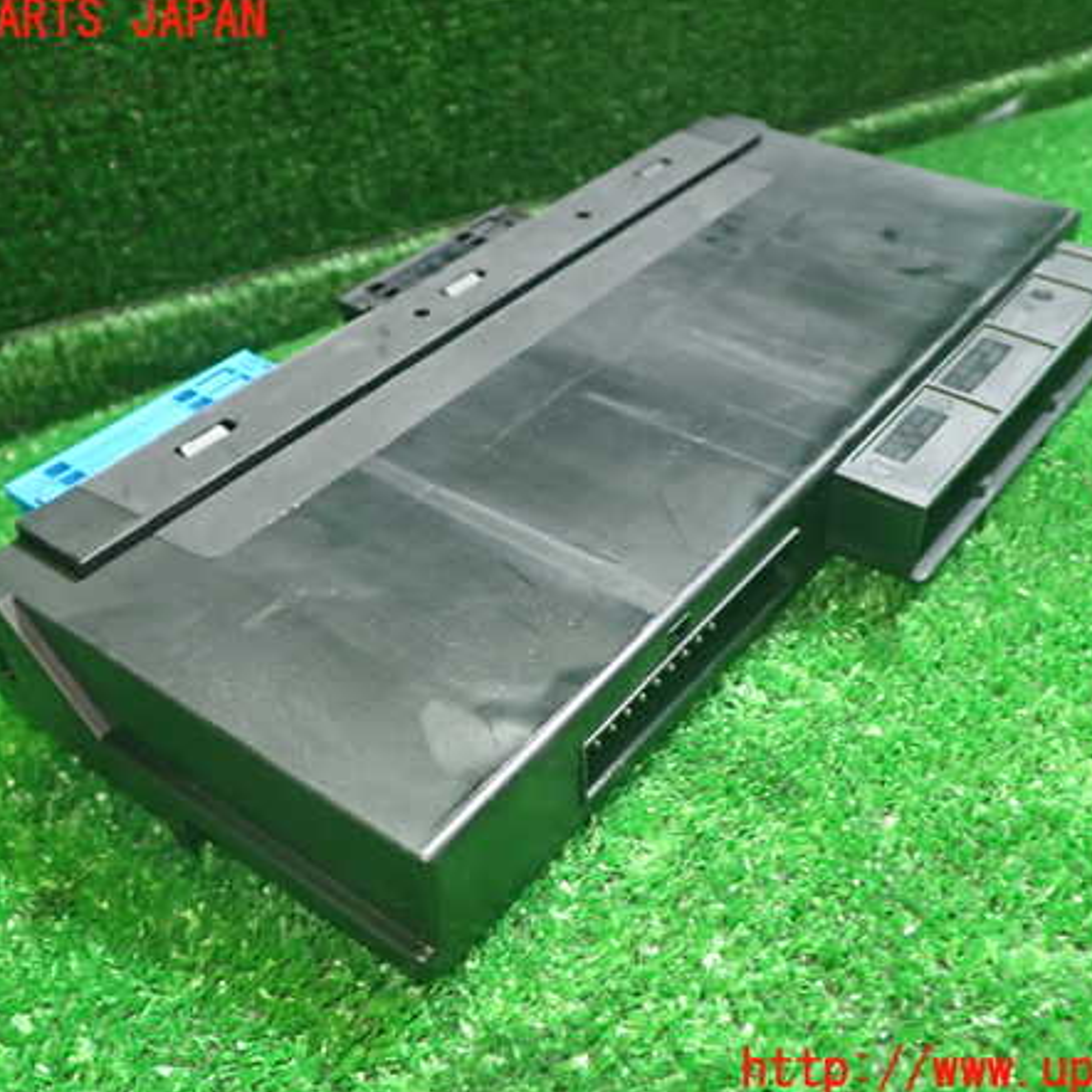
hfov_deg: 46.0
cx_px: 558
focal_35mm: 36
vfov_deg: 46.0
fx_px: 1285
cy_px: 546
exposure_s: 1/30
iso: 500
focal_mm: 5.4
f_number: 2.3
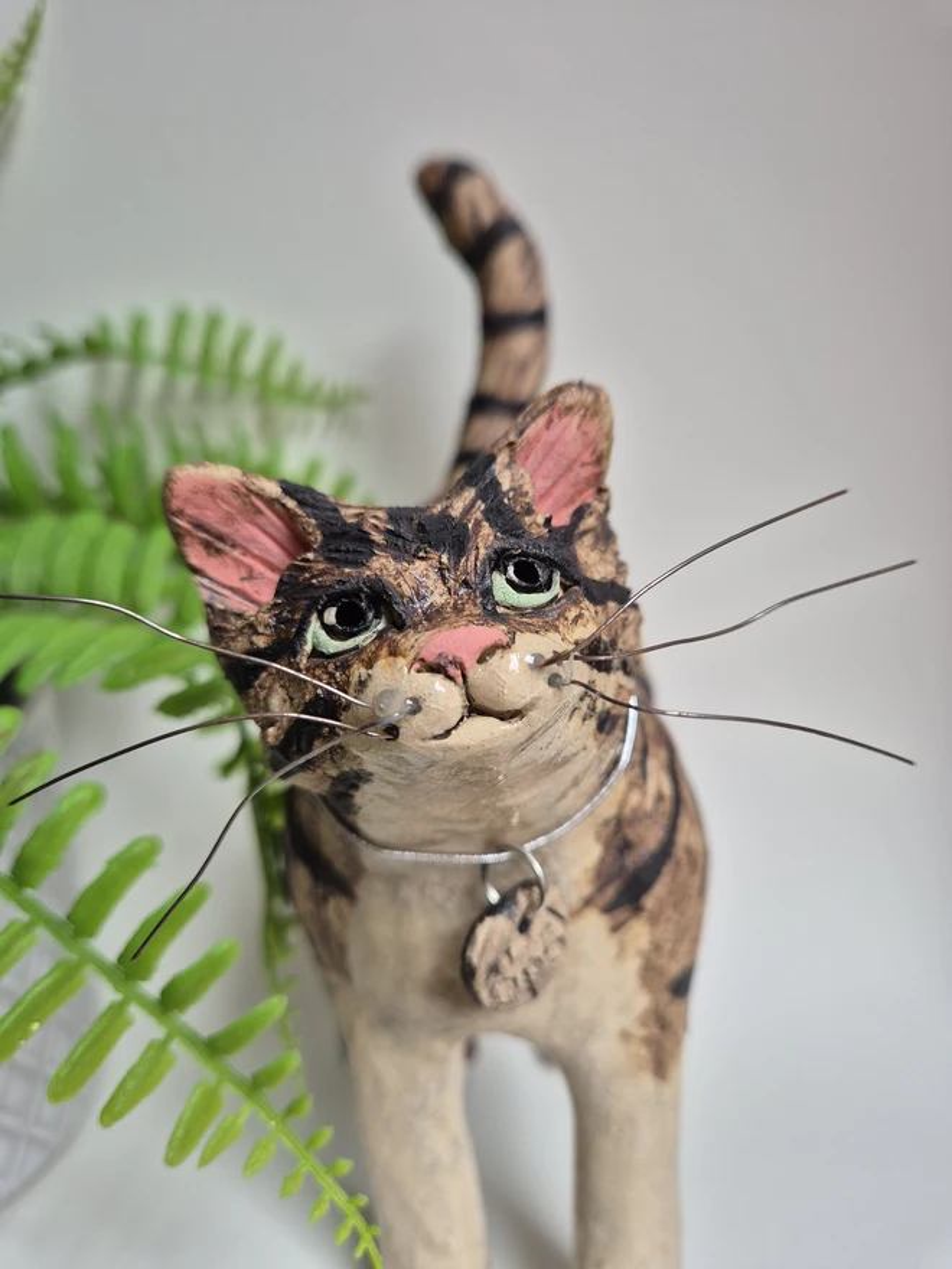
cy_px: 634
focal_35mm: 23
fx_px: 843
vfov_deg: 73.9
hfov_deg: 58.9
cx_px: 476
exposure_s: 1/180
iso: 80
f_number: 1.8
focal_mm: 5.4
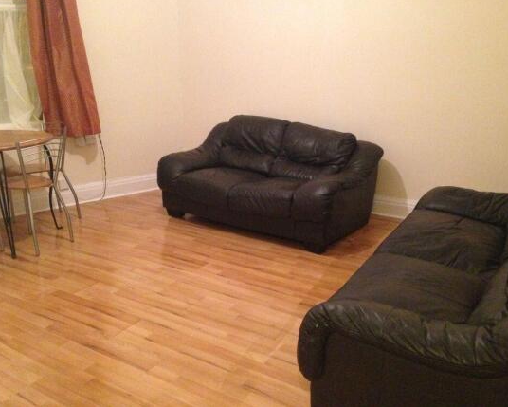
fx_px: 526
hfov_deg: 51.5
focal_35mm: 35
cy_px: 202
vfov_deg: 42.2
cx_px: 256
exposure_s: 1/15
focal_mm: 4.12
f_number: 2.4
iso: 800
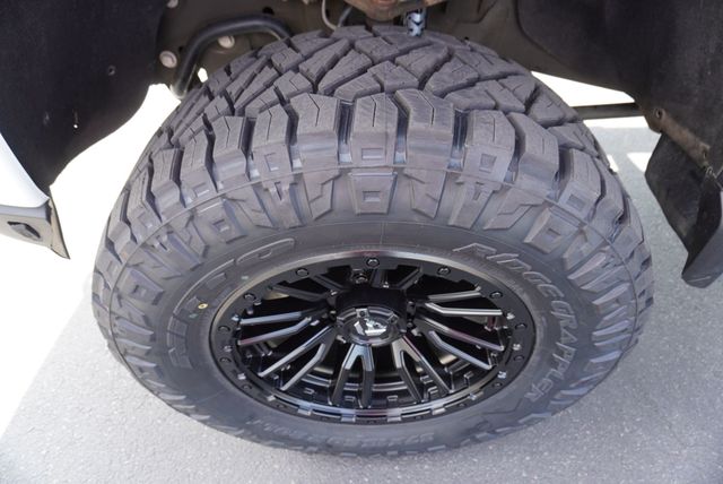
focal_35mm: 24
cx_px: 362
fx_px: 482
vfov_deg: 53.2
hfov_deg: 73.7
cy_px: 242
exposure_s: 1/60
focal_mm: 16
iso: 125
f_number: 4
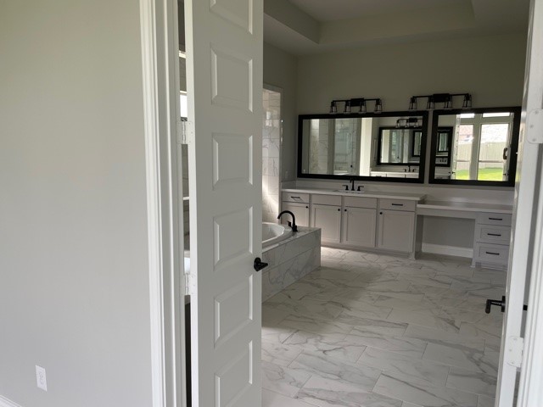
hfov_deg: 67.3
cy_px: 204
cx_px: 272
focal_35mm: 26
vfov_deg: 53.1
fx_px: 408
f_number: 1.6
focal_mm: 4.2
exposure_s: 1/121
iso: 40
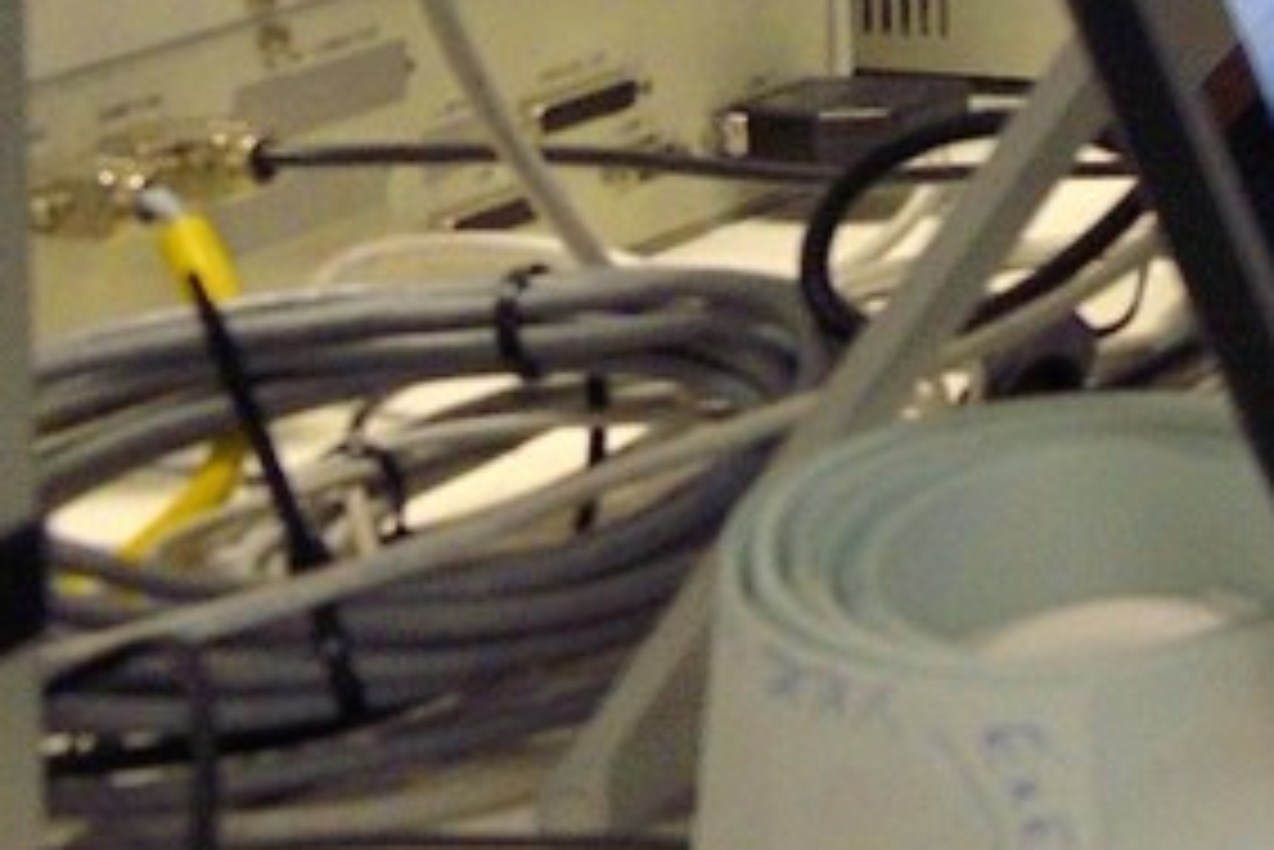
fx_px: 6196
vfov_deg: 7.4
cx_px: 3484
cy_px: -1156
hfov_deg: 9.7
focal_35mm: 175
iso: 1600
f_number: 8
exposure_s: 1/60
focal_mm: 31
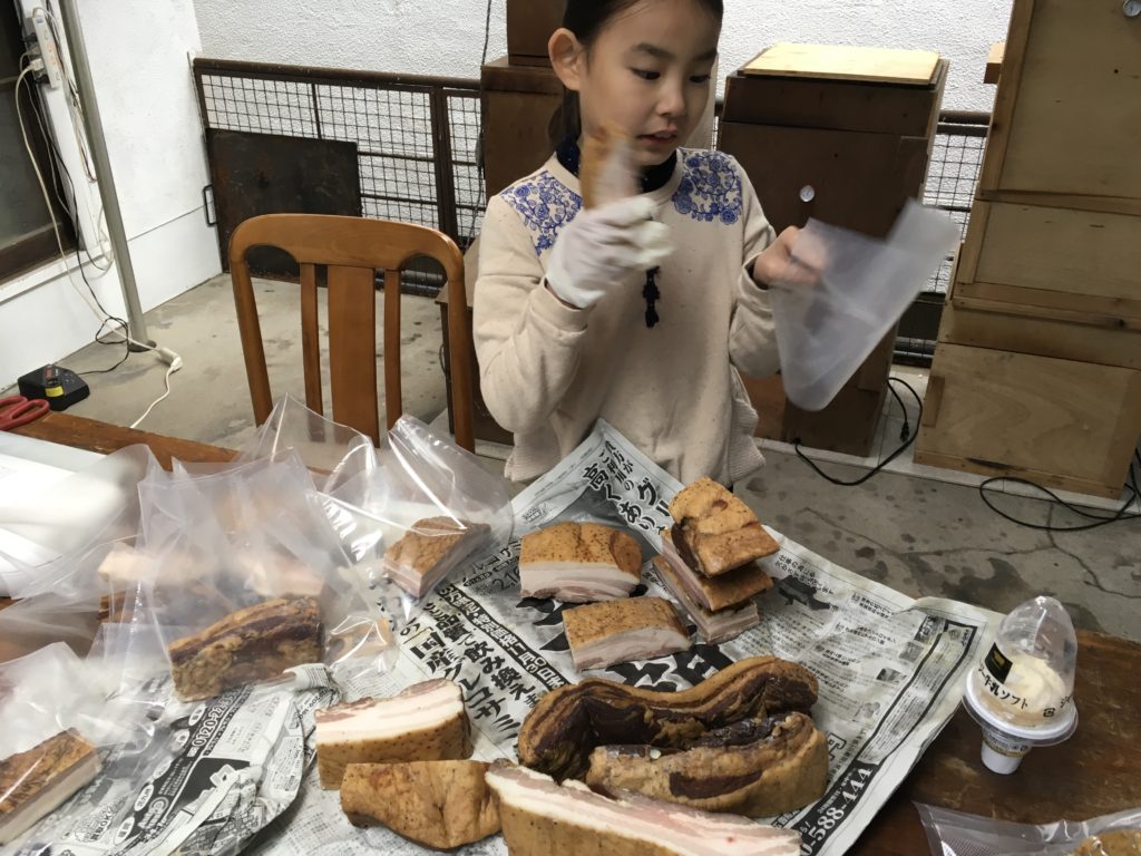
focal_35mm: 29
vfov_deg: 48.2
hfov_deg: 61.7
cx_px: 570
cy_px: 428
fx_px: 956
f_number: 2.2
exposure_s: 1/30
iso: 50
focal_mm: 4.15
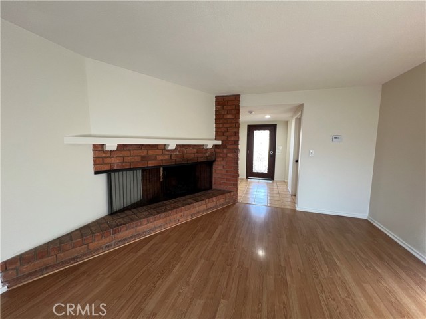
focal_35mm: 13
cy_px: 160
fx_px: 160
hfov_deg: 106.2
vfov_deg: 89.9
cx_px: 213
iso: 125
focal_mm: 1.57
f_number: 1.8
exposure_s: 1/60
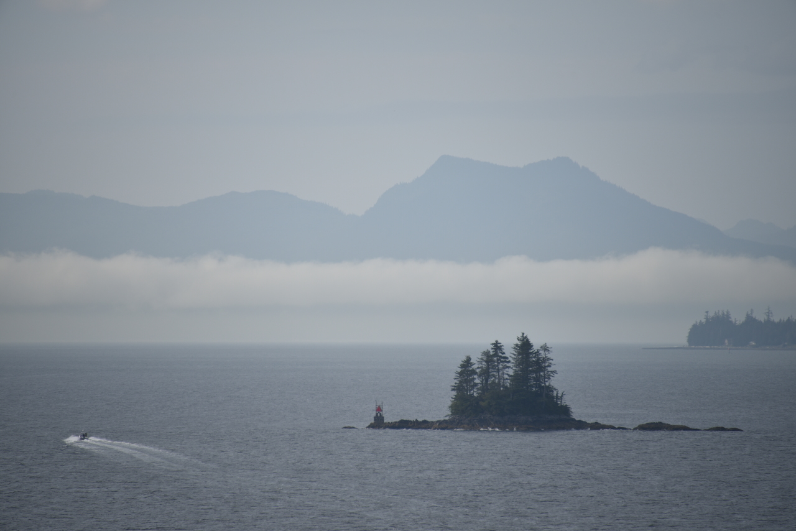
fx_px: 6634
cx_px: 398
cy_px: 266
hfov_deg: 6.9
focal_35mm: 300
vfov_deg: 4.6
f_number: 5.6
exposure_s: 1/640
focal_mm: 300
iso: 100
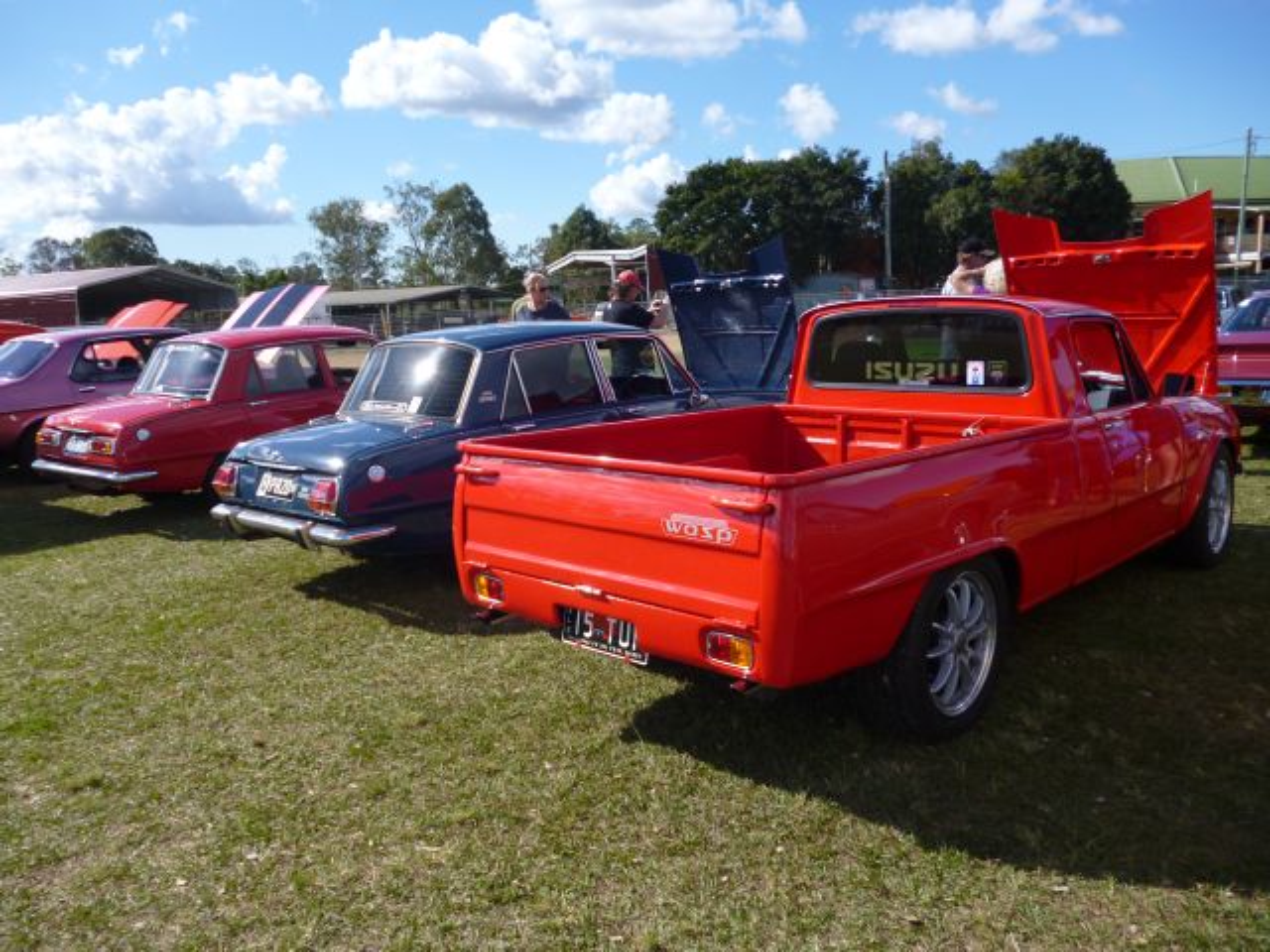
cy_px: 476
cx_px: 635
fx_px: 1027
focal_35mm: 28
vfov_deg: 49.7
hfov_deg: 63.4
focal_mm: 5
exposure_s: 1/125
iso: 100
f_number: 9
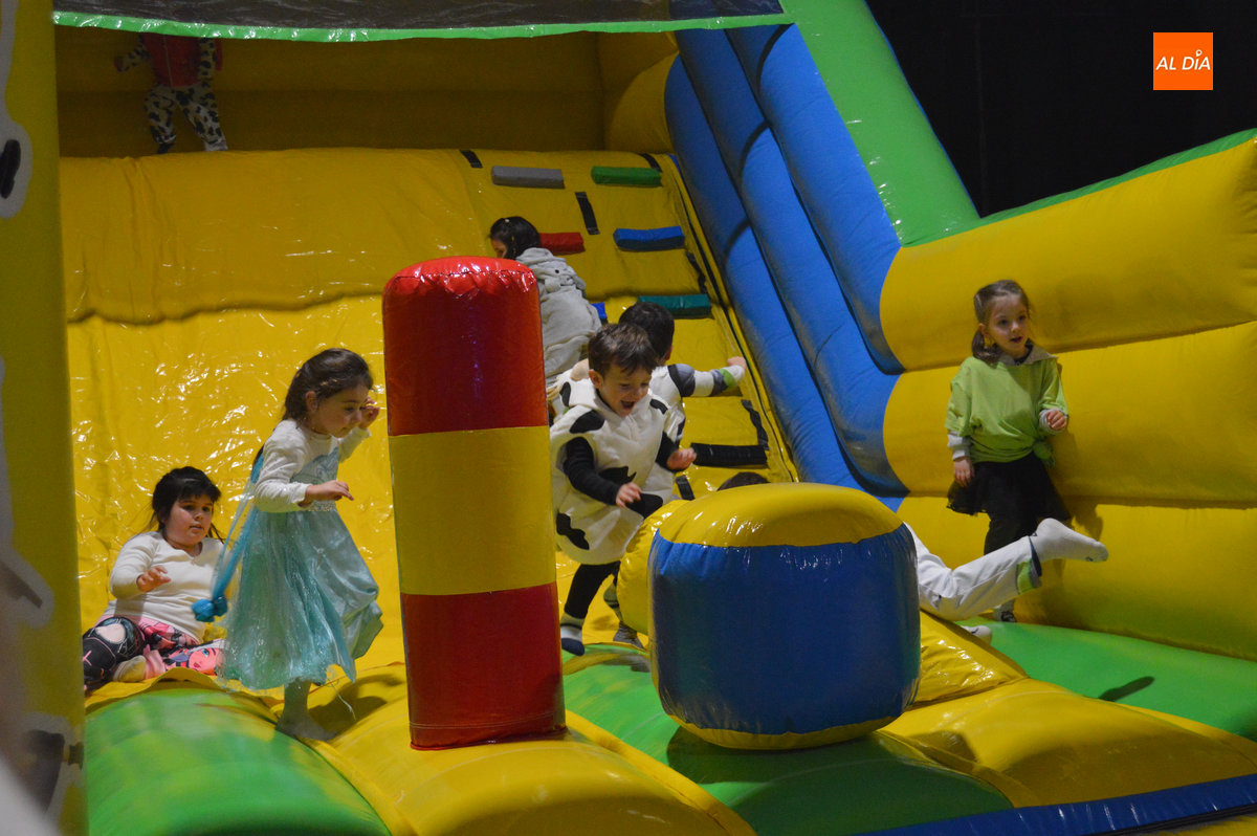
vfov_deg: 26.4
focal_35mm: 51
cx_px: 628
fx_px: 1779
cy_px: 418
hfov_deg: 38.9
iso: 3200
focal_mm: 34
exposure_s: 1/250
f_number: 4.5
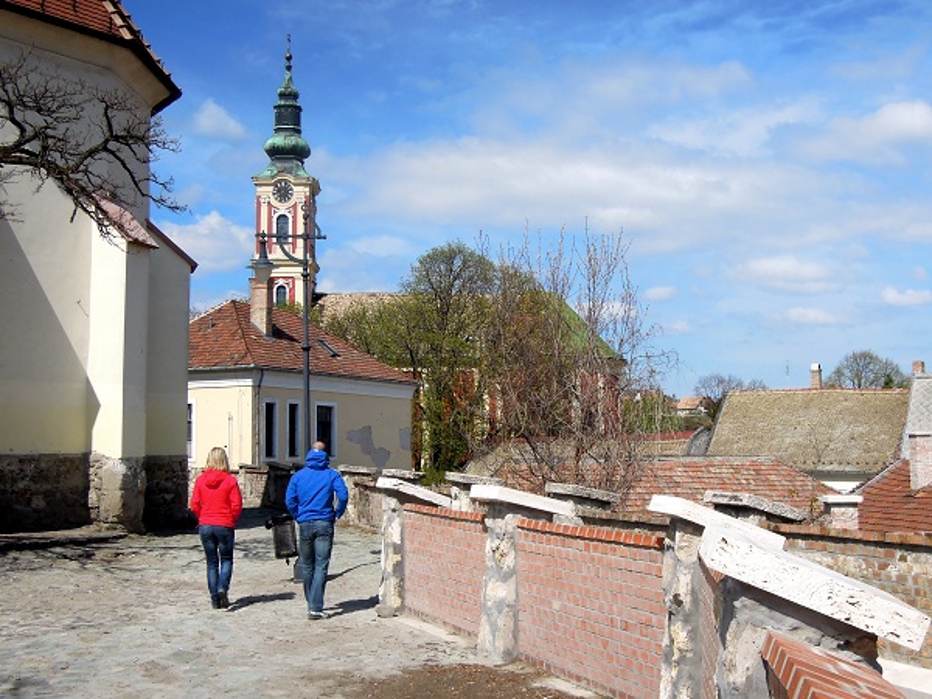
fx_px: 1212
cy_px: 350
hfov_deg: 42.1
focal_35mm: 45
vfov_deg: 32.2
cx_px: 466
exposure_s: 1/1250
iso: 160
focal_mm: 8.1
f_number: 5.6
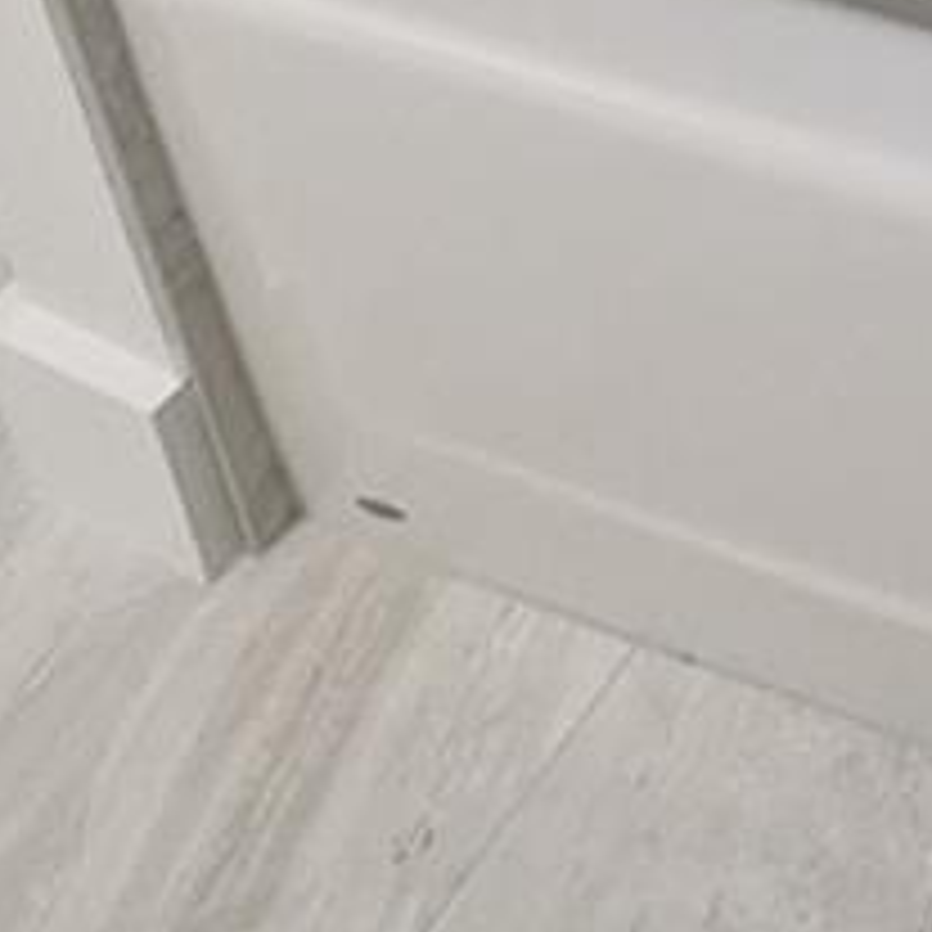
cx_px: 1835
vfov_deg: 15.5
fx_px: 2498
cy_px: -1081
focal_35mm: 82
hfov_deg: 16.4
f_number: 2.2
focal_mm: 2.35
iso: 144
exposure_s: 1/40
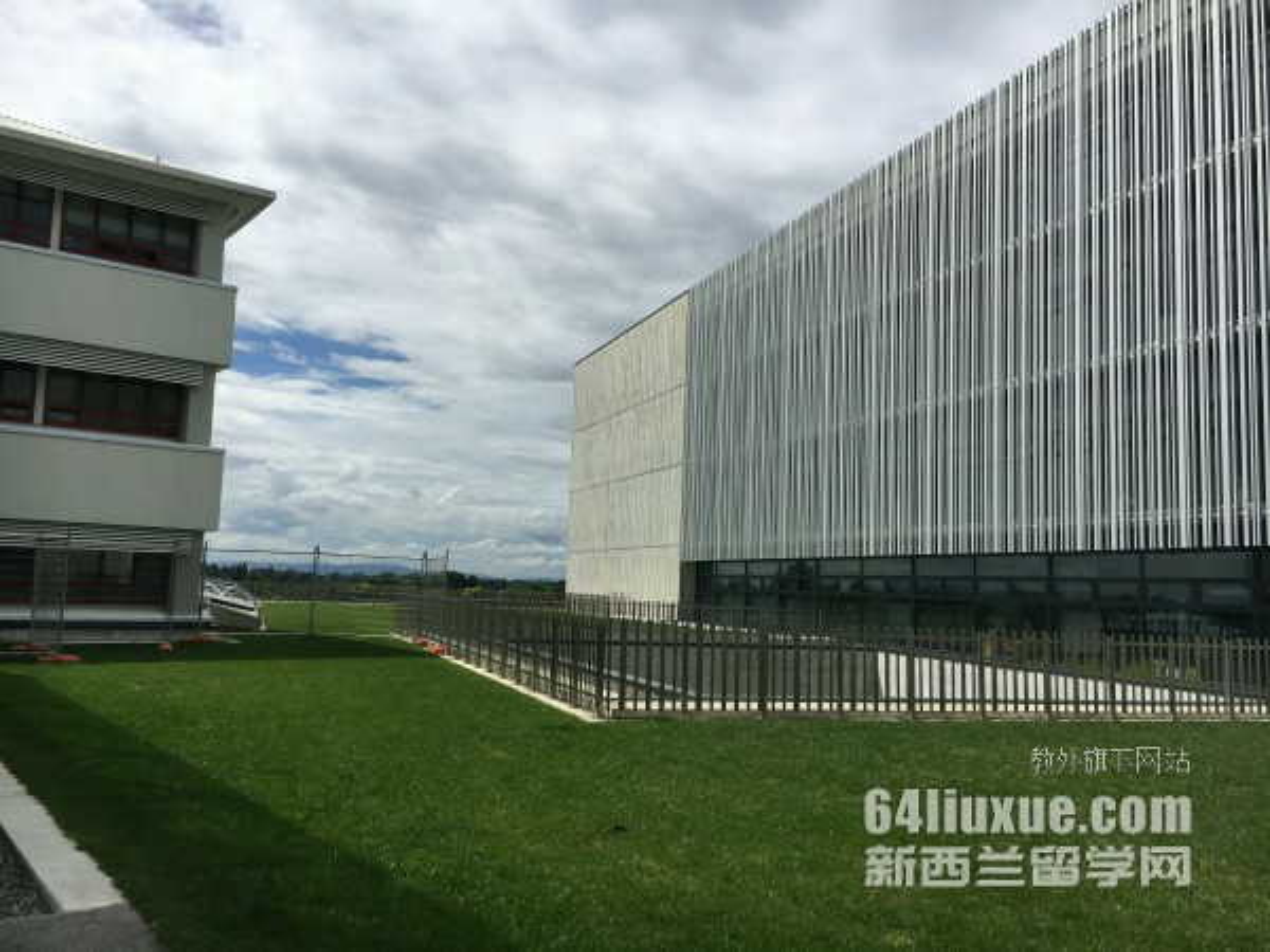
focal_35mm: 29
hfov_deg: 61.7
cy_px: 476
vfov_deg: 48.2
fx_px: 1064
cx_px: 635
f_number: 2.2
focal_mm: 4.15
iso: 25
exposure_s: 1/4525
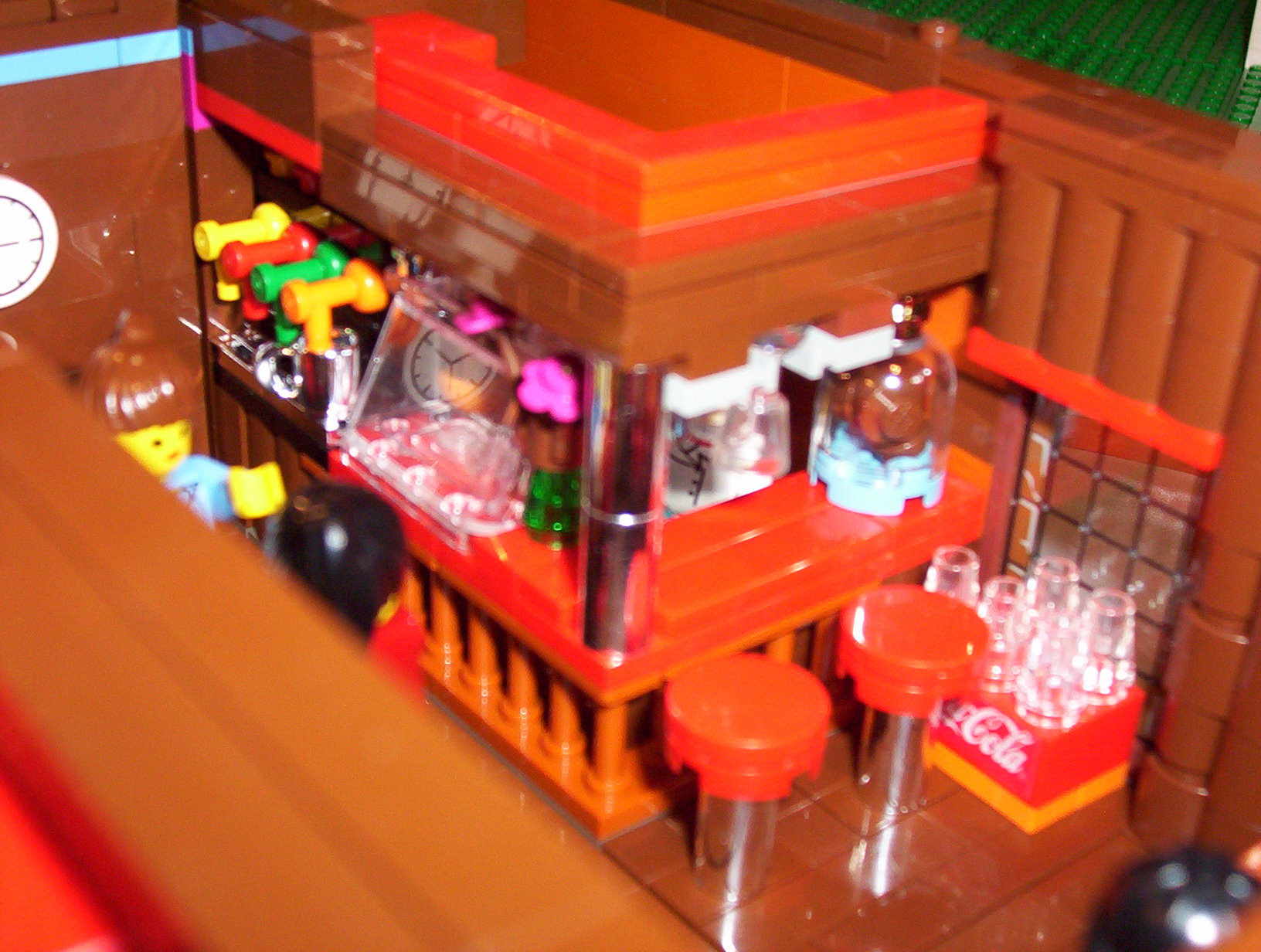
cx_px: 630
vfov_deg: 27.1
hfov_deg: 35.5
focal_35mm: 54
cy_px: 476
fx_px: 1972
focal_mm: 7.1
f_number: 2.97
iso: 140
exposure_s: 1/69.5
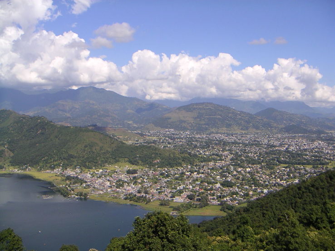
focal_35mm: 37
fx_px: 358
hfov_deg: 50.1
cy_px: 126
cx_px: 168
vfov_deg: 38.7
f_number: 6.7
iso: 64
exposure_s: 1/250
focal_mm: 4.8
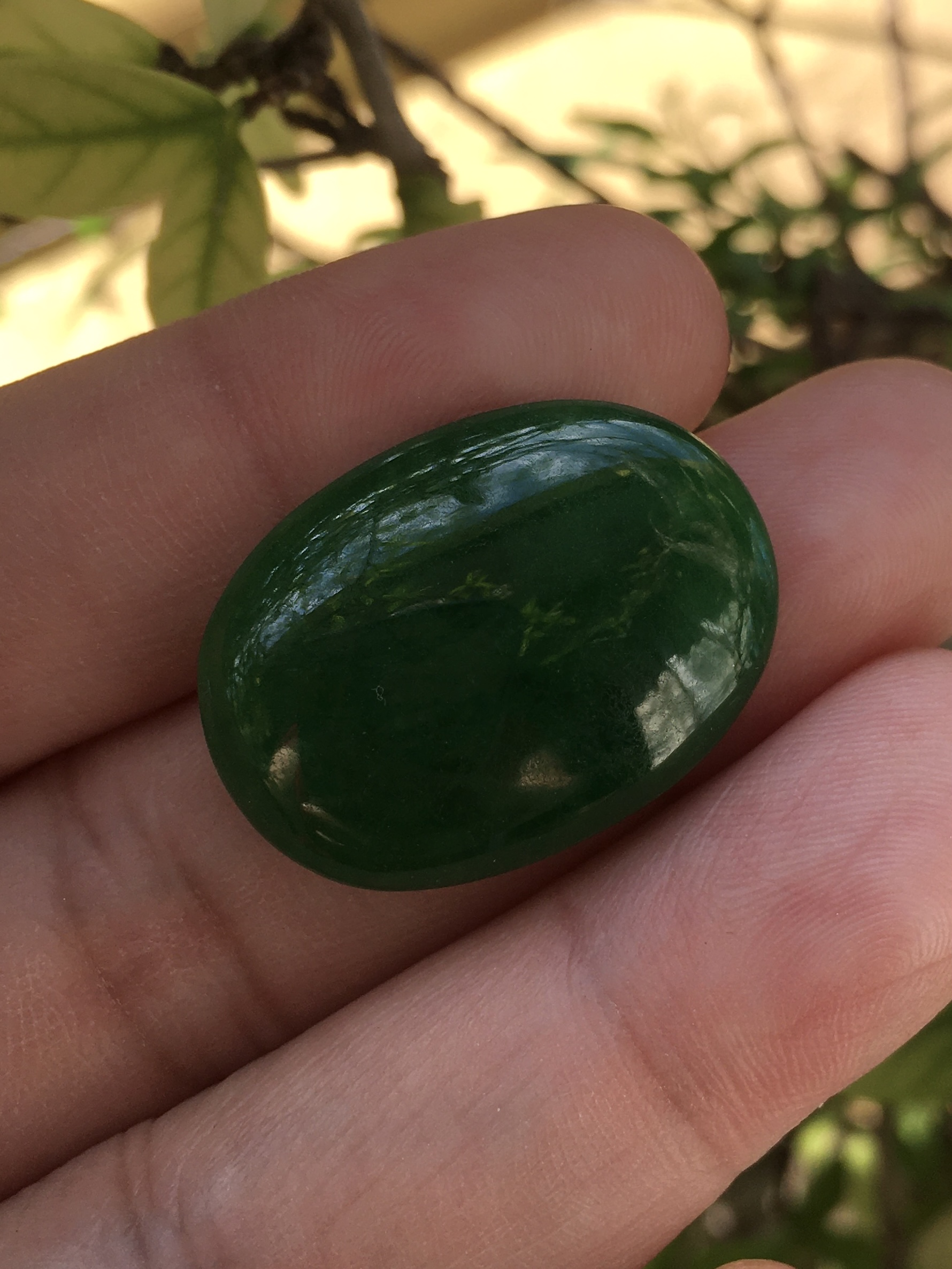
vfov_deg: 61.7
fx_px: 1064
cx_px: 476
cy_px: 634
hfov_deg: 48.2
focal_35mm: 29
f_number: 2.2
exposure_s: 1/478
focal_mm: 4.15
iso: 25
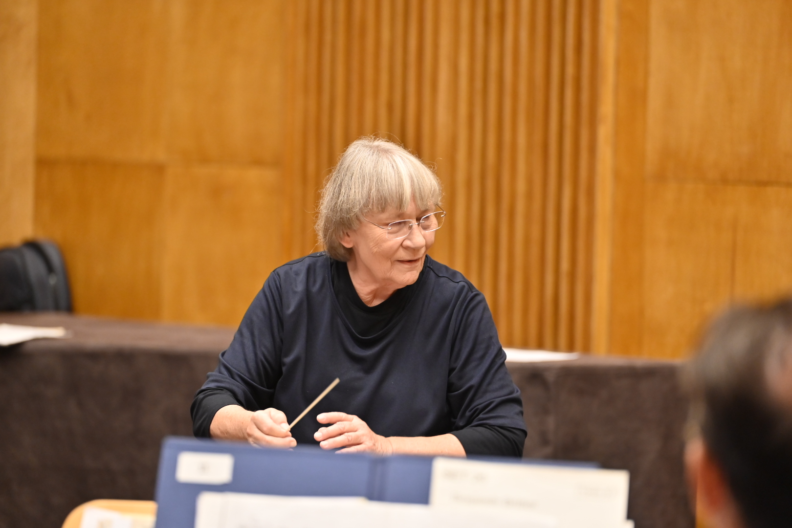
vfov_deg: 9.8
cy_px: 264
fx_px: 3080
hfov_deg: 14.7
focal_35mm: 140
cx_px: 396
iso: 1800
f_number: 2.8
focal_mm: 140
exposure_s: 1/200
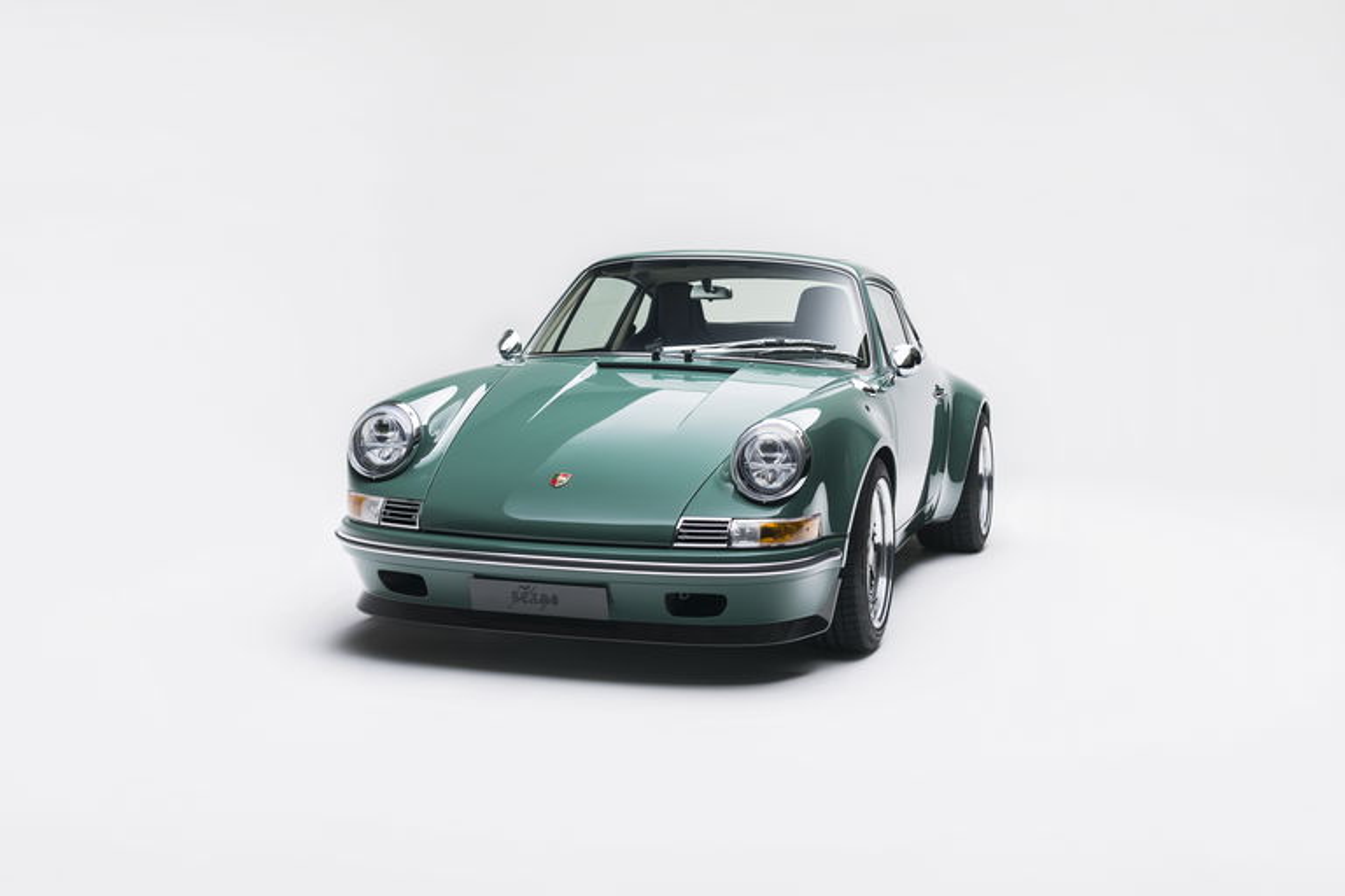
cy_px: 448
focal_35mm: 35
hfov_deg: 54.4
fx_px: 1308
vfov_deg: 37.9
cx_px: 672
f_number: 4.5
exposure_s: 1/15
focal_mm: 35
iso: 400
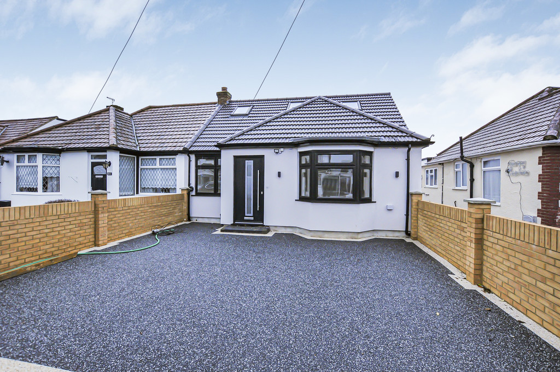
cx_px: 280
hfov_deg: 100.5
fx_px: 233
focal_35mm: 15
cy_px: 186
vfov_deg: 77.2
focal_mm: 10
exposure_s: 1/250
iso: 720
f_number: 5.6
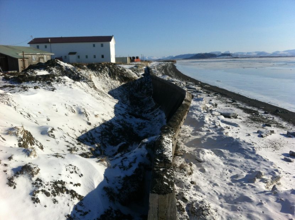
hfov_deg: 52.7
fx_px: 298
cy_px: 110
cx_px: 148
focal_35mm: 35
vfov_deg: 40.6
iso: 80
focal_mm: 3.85
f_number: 2.8
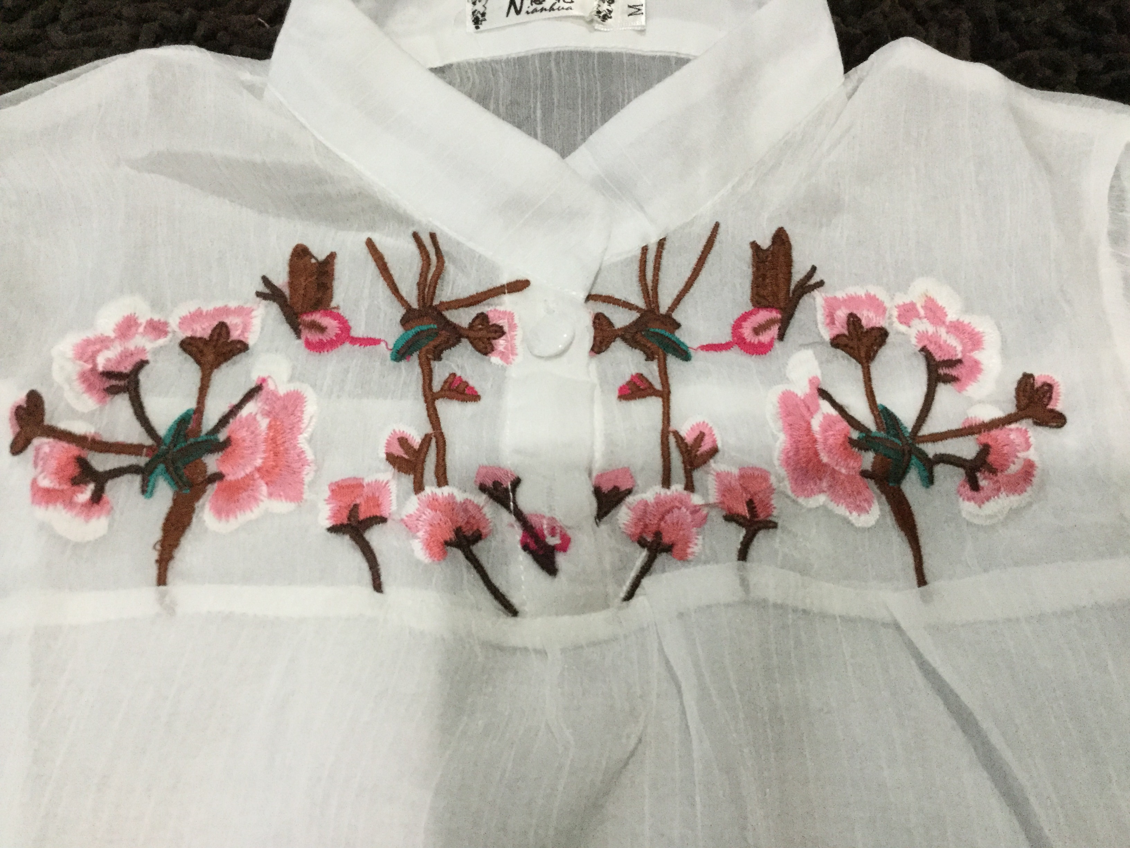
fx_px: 1012
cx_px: 565
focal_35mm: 31
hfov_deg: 58.4
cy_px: 424
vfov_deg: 45.4
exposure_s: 1/17
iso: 320
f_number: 2.4
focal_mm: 3.3
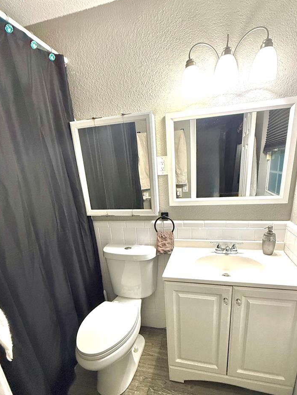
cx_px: 159
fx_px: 206
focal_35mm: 18
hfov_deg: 71.5
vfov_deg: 86.7
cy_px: 236
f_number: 2.2
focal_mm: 2.22
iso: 640
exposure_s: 1/60
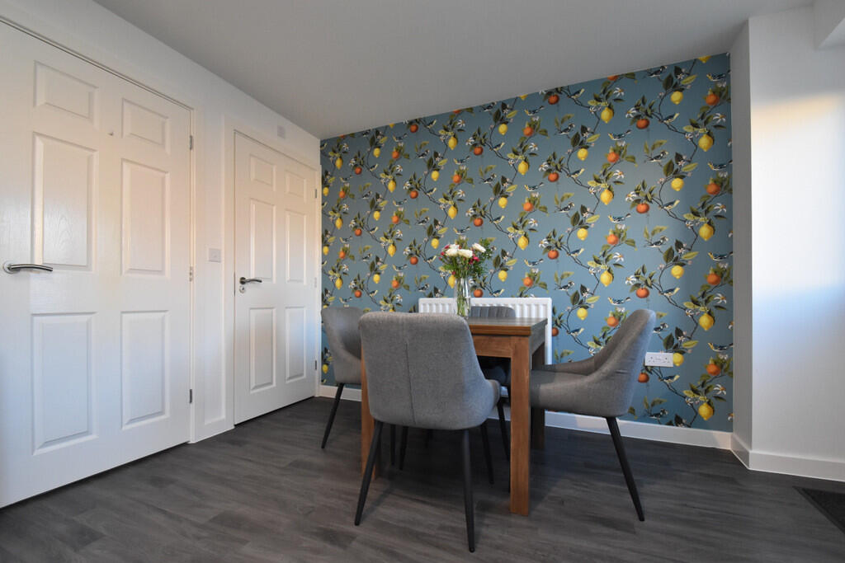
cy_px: 282
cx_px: 422
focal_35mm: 15
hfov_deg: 100.4
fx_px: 352
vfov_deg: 77.3
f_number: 8
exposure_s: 1/60
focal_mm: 10
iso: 1600
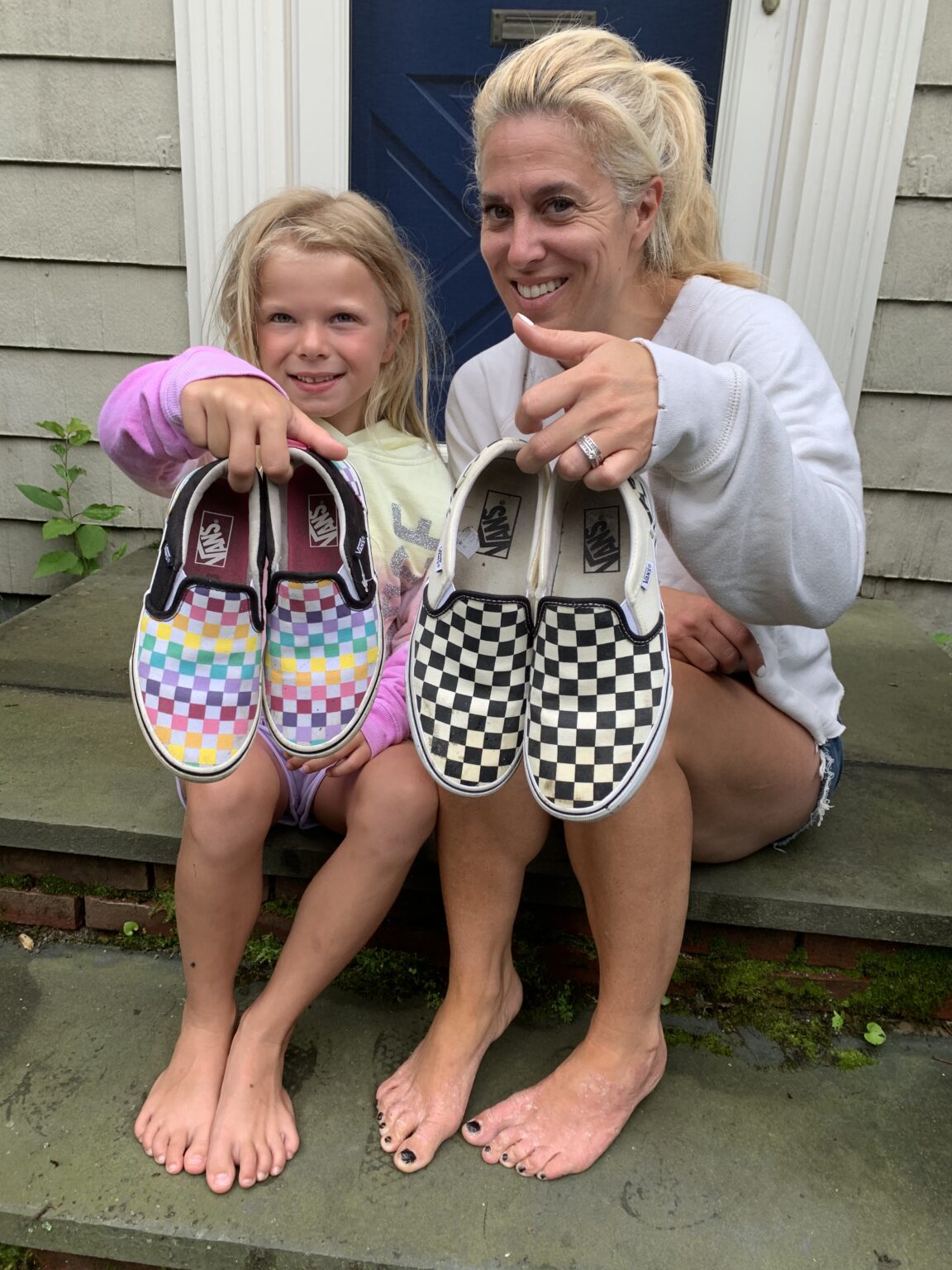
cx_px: 476
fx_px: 953
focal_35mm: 26
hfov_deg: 53.1
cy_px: 635
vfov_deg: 67.3
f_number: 1.8
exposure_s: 1/188
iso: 25
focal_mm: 4.25
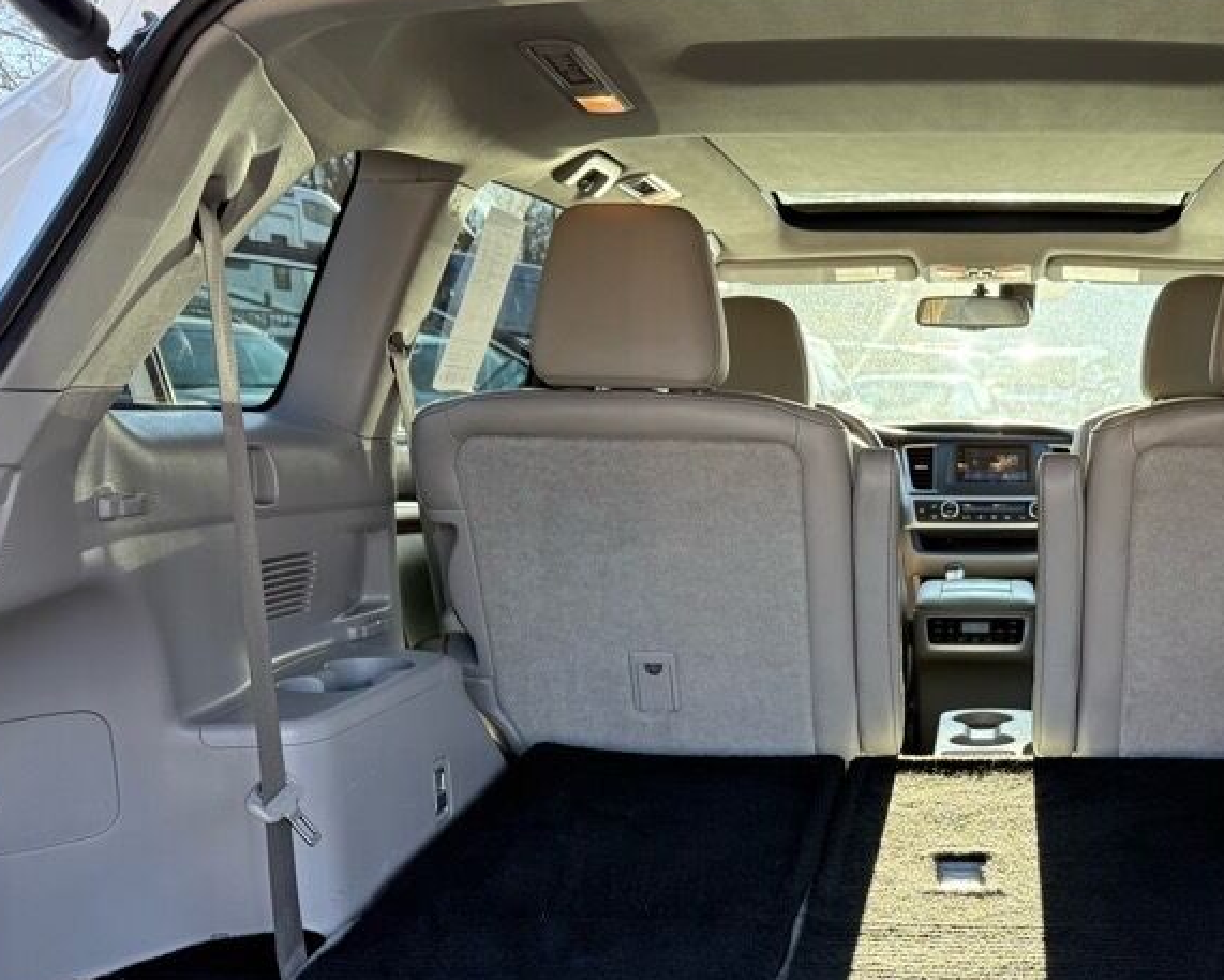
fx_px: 1522
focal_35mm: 42
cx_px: 965
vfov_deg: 35.0
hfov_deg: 42.0
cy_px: 727
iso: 160
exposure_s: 1/243
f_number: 1.78
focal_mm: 6.76
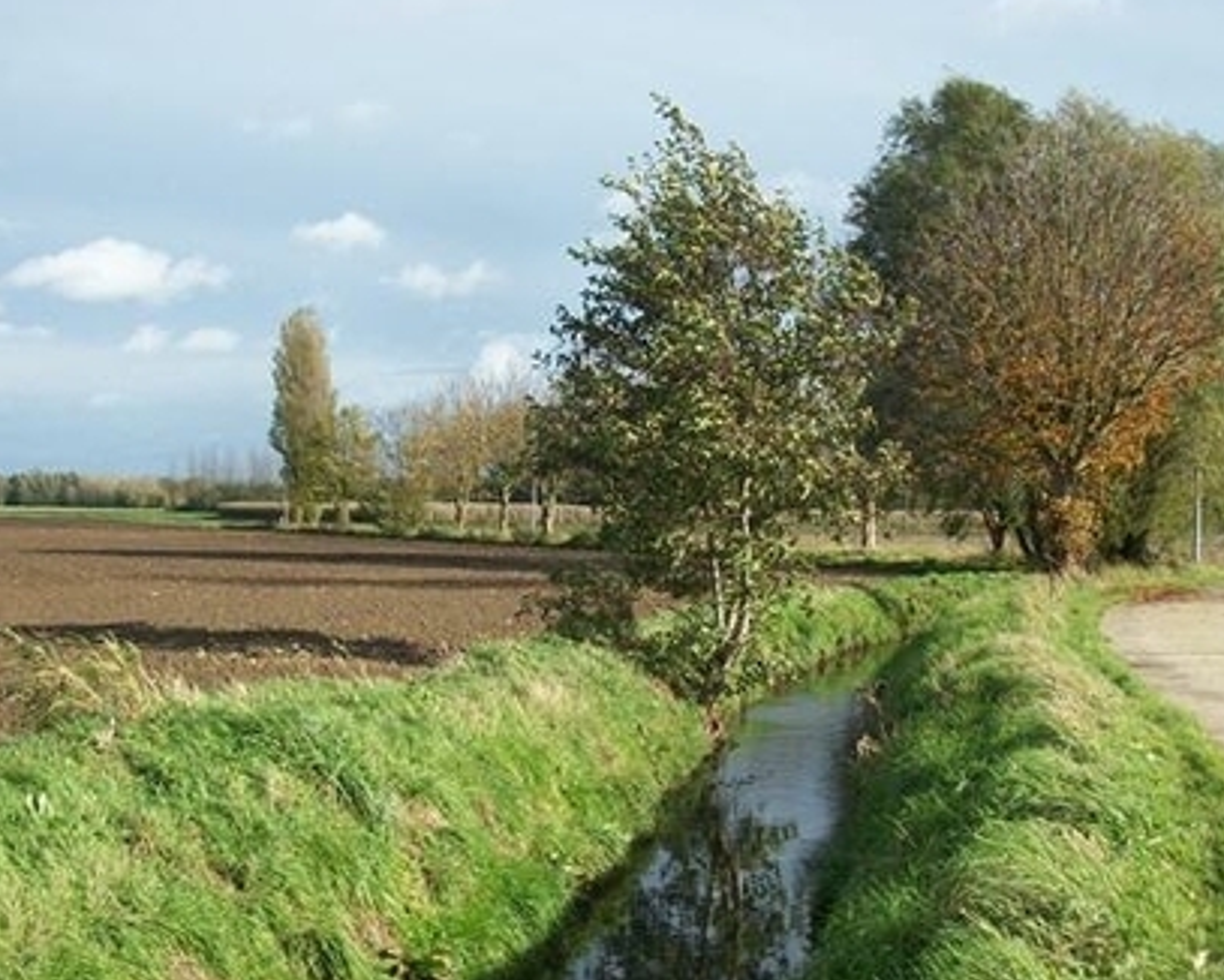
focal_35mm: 46
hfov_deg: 40.3
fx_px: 1667
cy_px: 646
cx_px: 604
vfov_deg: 32.5
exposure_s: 1/800
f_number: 2.9
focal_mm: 5.7
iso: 80
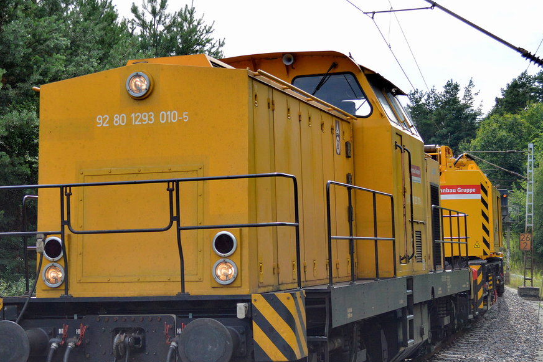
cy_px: 223
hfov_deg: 30.4
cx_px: 213
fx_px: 995
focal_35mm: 66
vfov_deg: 20.6
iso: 400
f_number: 4.8
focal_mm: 32
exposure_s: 1/1250
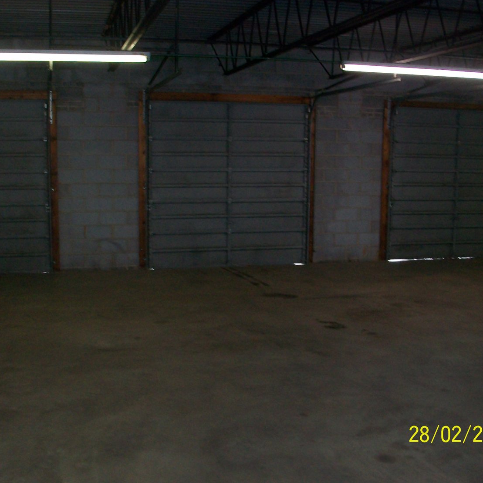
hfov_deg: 40.9
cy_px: 242
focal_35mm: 41
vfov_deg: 40.9
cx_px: 218
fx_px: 647
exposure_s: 1/60
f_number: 2.8
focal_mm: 5.7
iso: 160
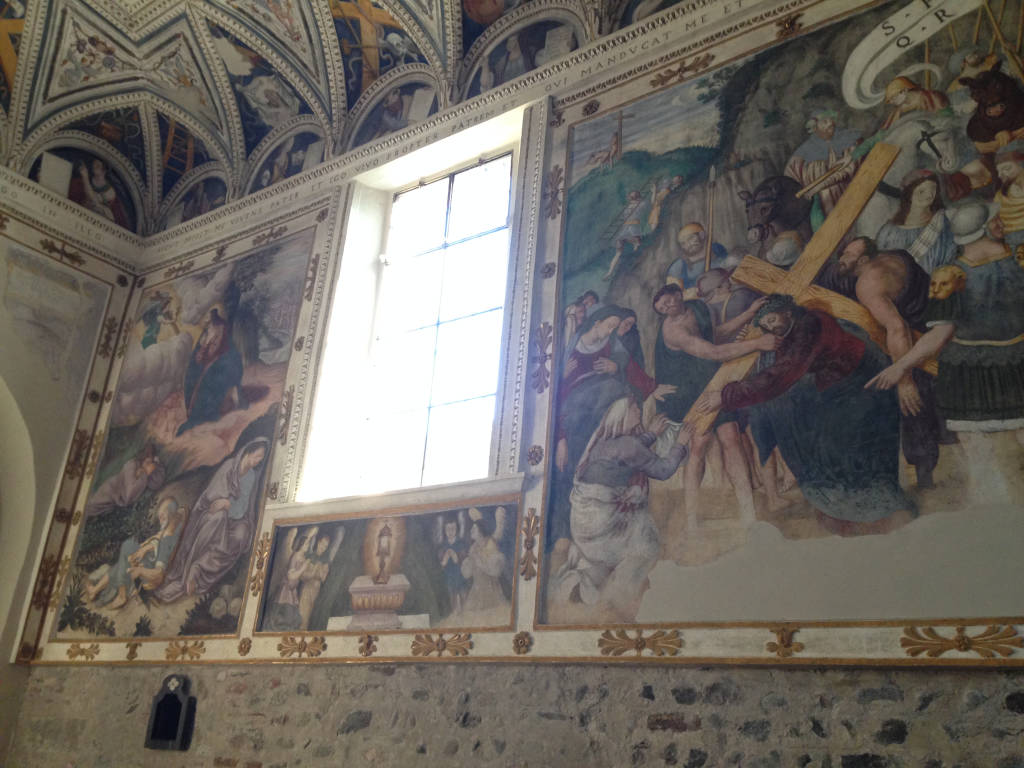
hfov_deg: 55.4
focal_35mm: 33
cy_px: 384
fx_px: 976
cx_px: 512
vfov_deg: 42.9
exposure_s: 1/20
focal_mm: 4.12
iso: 160
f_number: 2.4
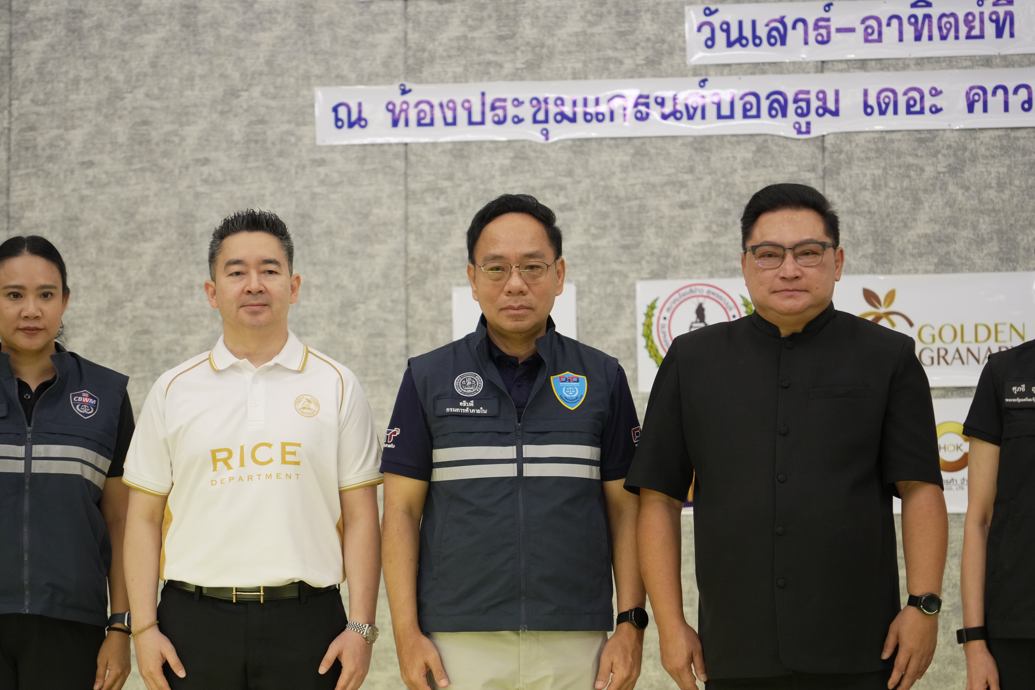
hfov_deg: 19.5
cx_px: 518
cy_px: 345
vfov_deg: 13.0
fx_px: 3019
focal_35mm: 105
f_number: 4
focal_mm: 105
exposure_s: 1/60
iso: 2000
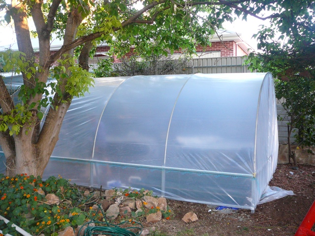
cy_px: 118
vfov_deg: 40.7
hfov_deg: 52.6
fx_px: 318
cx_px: 158
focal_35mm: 35
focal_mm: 5.2
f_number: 2.8
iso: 200
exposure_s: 1/30
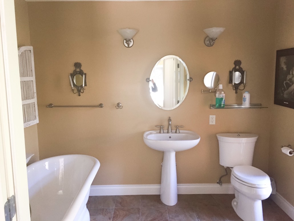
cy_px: 110
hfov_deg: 61.6
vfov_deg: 48.2
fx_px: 246
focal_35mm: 29
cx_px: 147
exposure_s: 1/30
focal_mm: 4.15
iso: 160
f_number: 2.2
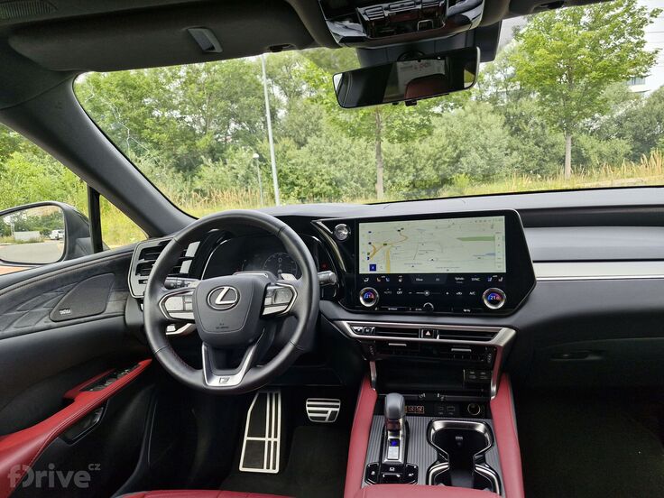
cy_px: 249
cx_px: 332
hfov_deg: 73.9
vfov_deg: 58.9
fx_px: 441
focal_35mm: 23
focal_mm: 5.54
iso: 50
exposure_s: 1/167
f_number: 1.8
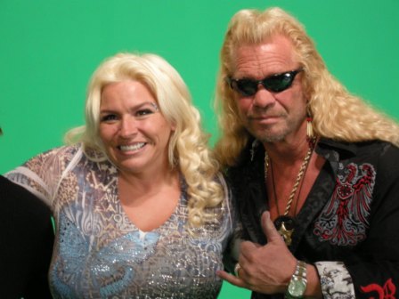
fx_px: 1326
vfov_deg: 12.9
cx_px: 200
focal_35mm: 115
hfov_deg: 17.1
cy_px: 150
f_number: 5.1
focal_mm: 24.5
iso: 400
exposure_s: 1/40.2
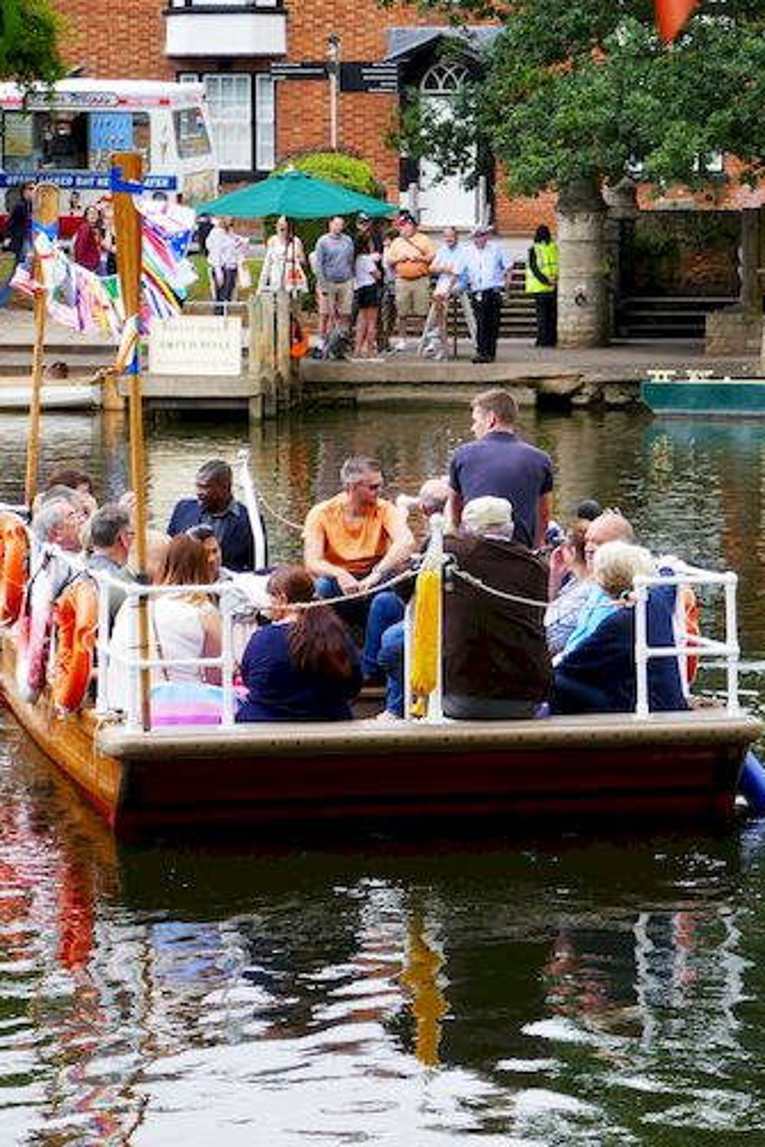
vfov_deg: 15.1
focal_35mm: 136
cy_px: 574
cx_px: 515
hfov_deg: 10.1
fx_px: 4332
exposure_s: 1/125
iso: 125
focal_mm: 32.8
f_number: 5
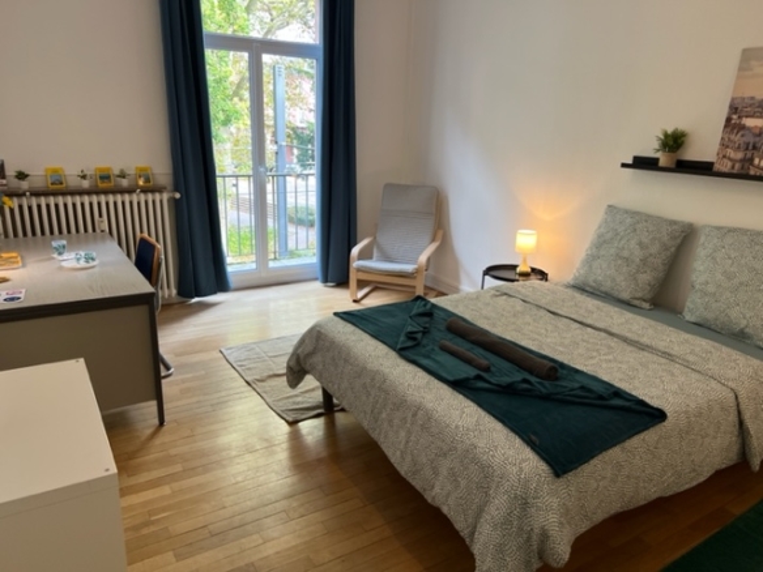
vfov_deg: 53.1
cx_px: 382
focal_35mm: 26
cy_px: 286
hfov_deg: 67.3
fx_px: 573
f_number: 1.5
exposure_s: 1/100
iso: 125
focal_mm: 5.7
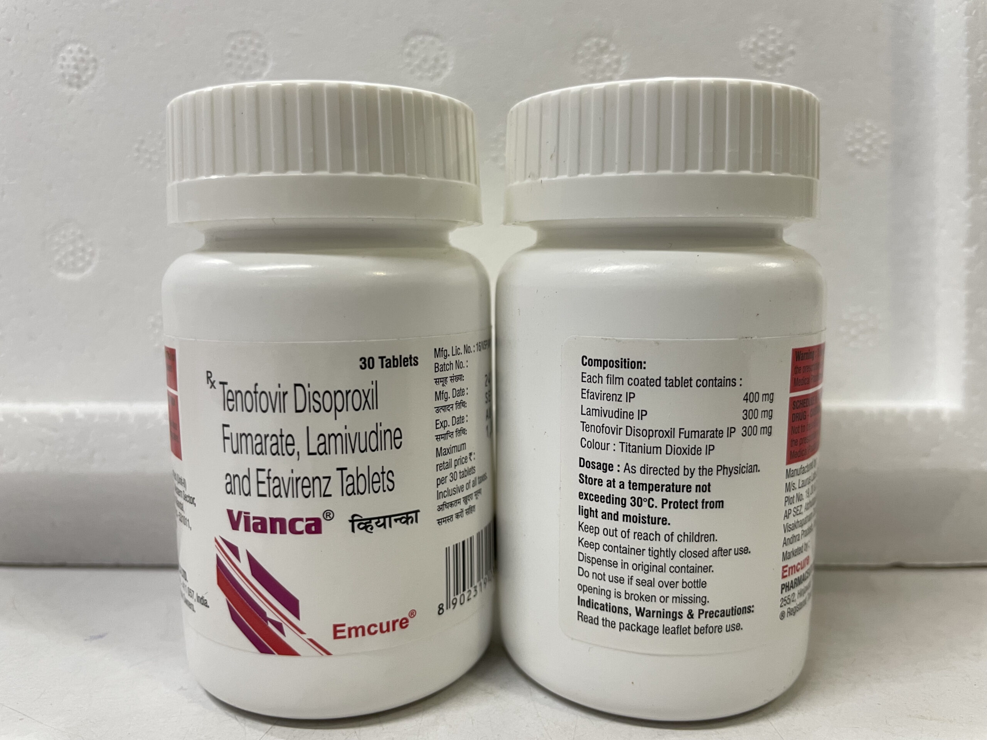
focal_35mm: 26
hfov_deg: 67.3
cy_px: 370
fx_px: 741
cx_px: 494
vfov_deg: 53.1
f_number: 1.6
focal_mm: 4.2
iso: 100
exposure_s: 1/50
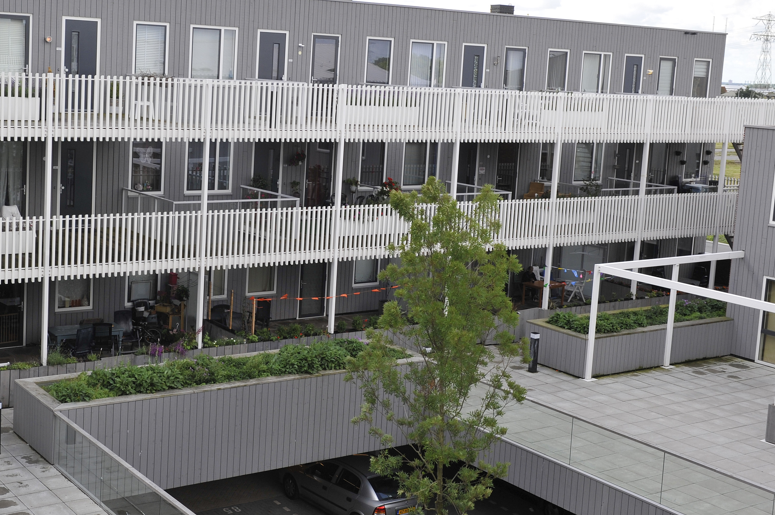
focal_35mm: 53
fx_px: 1140
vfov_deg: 25.4
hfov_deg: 37.3
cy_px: 202
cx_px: 281
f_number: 9
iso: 400
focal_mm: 32
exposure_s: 1/320
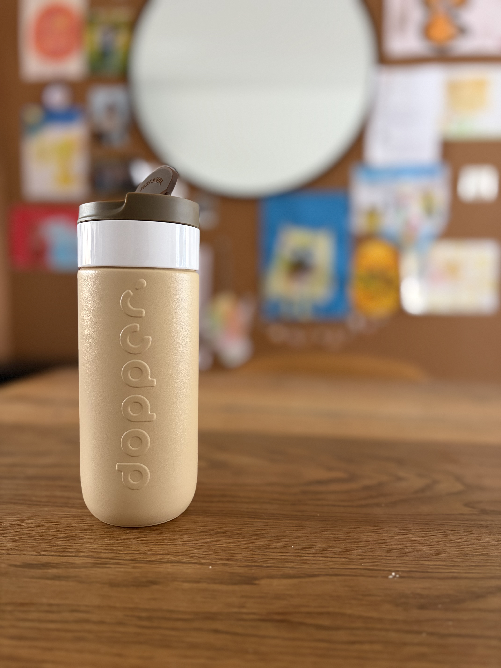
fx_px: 502
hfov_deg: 53.1
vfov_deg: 67.3
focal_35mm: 26
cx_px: 250
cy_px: 334
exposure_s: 1/60
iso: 500
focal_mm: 5.96
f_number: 1.6
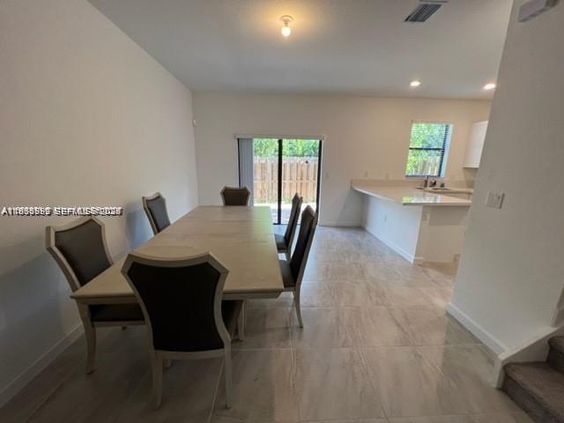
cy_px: 212
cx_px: 282
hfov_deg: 106.2
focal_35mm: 13
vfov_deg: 89.9
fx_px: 212
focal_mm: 1.57
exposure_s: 1/120
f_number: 1.8
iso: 160
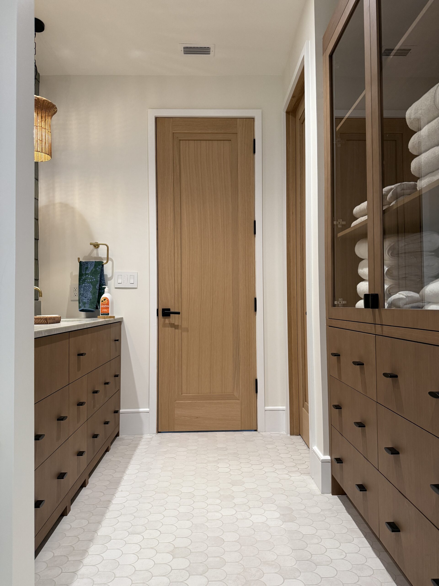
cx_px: 220
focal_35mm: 24
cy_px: 293
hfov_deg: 56.8
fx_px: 406
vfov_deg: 71.6
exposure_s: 1/120
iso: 200
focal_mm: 6.76
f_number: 1.78
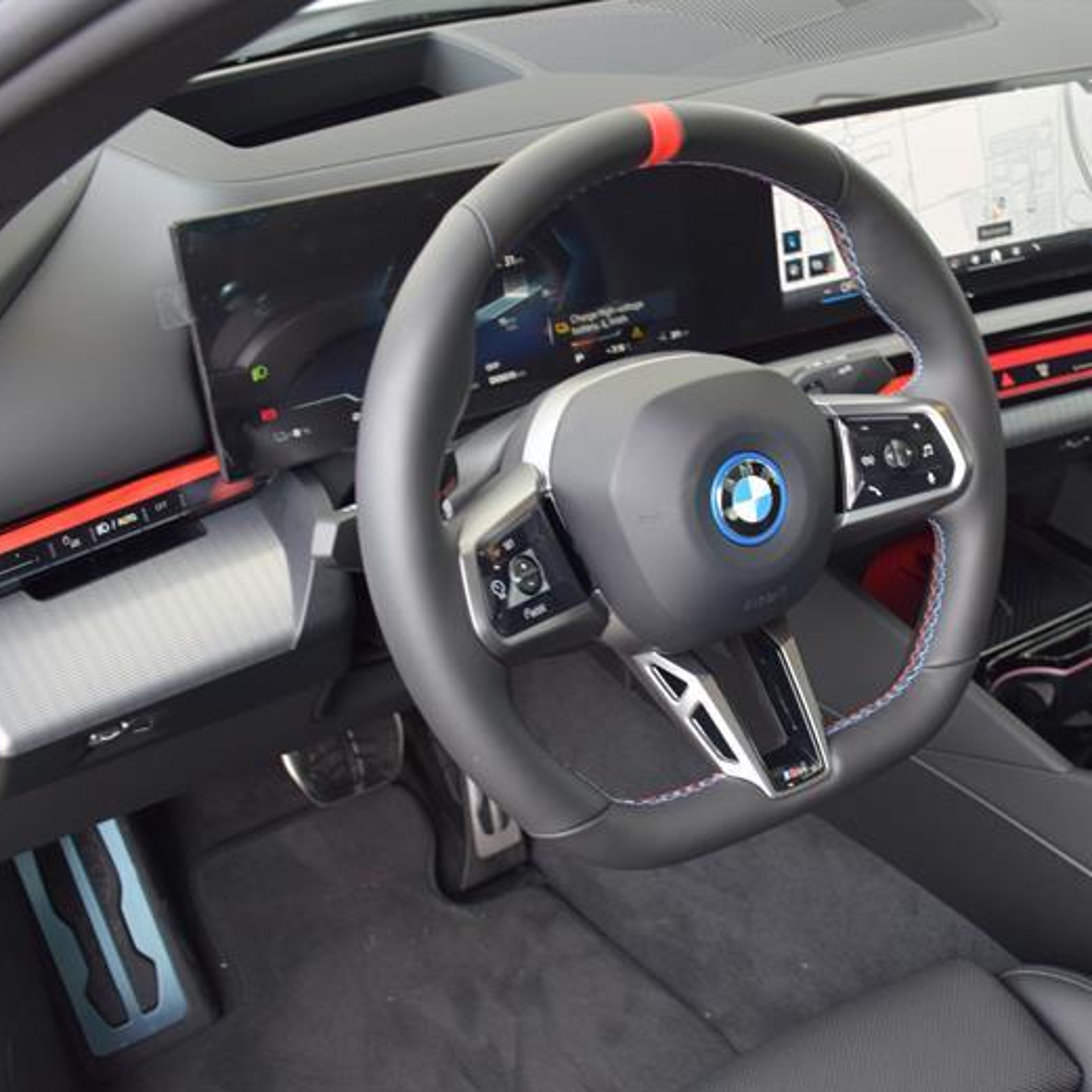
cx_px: 790
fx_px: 1677
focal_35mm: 47
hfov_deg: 35.4
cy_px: 554
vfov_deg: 36.1
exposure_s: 1/60
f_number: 4
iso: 560
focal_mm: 24
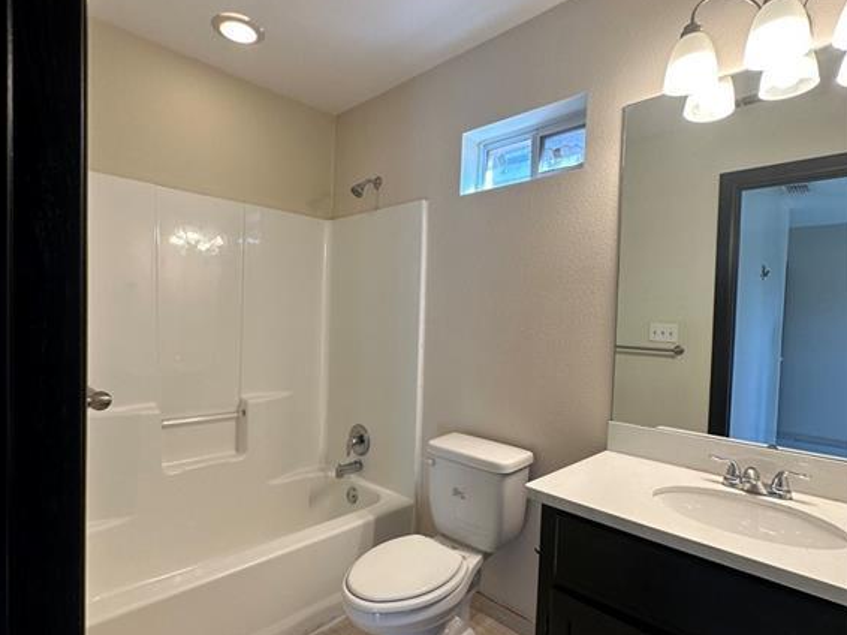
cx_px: 425
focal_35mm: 19
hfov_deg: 84.7
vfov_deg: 68.6
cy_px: 340
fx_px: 465
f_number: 2.2
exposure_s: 1/99
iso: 64
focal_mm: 2.22
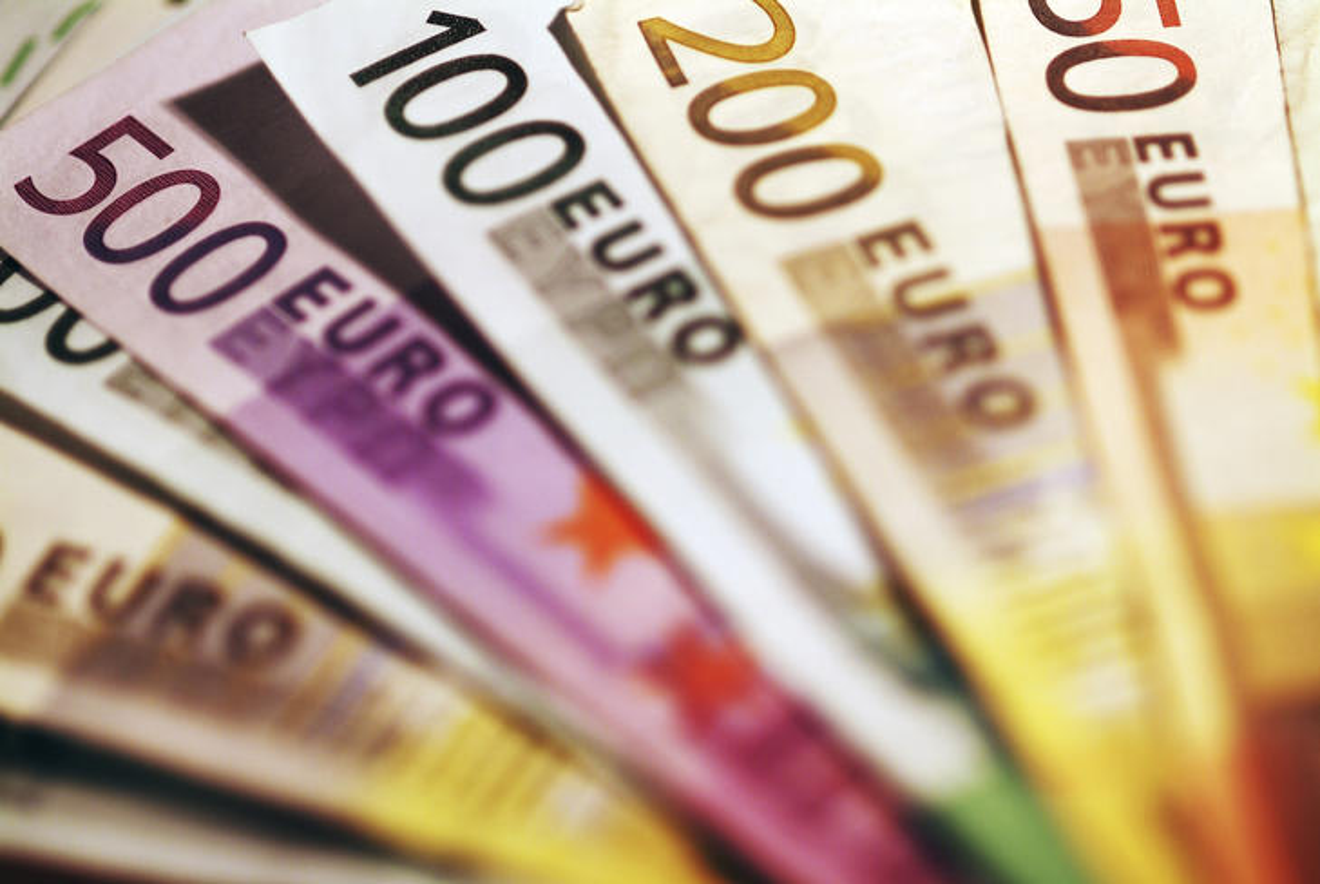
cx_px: 660
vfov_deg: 8.7
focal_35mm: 158
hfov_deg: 13.0
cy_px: 442
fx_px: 5782
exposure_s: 1/15
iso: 100
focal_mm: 105
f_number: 3.3
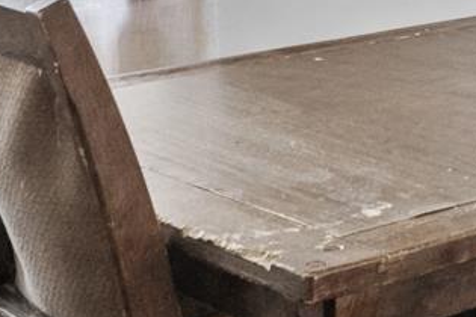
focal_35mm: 119
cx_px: 851
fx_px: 1573
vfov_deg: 10.6
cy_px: -316
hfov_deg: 15.0
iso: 800
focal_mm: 10
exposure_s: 1/1.67
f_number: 7.1
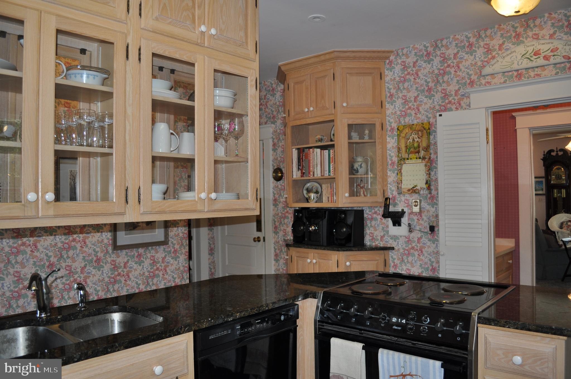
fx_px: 428
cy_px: 190
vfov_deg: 47.8
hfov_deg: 67.4
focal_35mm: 27
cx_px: 286
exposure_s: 1/60
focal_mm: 18
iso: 250
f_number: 3.5
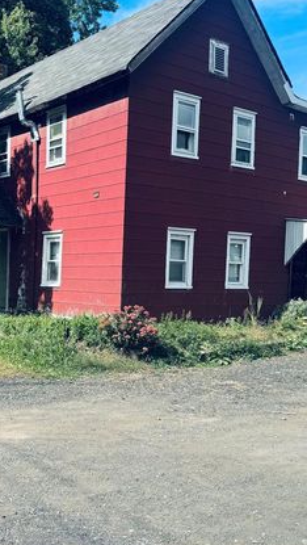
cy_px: 301
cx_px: 91
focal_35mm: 42
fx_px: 607
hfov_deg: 28.1
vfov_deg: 48.3
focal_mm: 6.76
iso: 80
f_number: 1.78
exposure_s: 1/2604
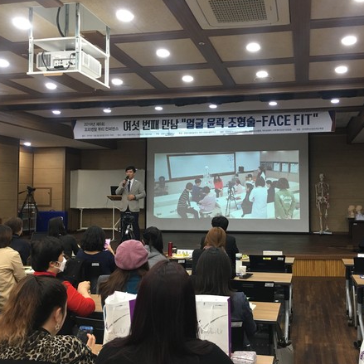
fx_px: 416
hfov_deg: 46.8
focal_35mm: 35
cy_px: 182
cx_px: 226
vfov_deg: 47.2
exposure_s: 1/15
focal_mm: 4.15
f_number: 2.2
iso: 40
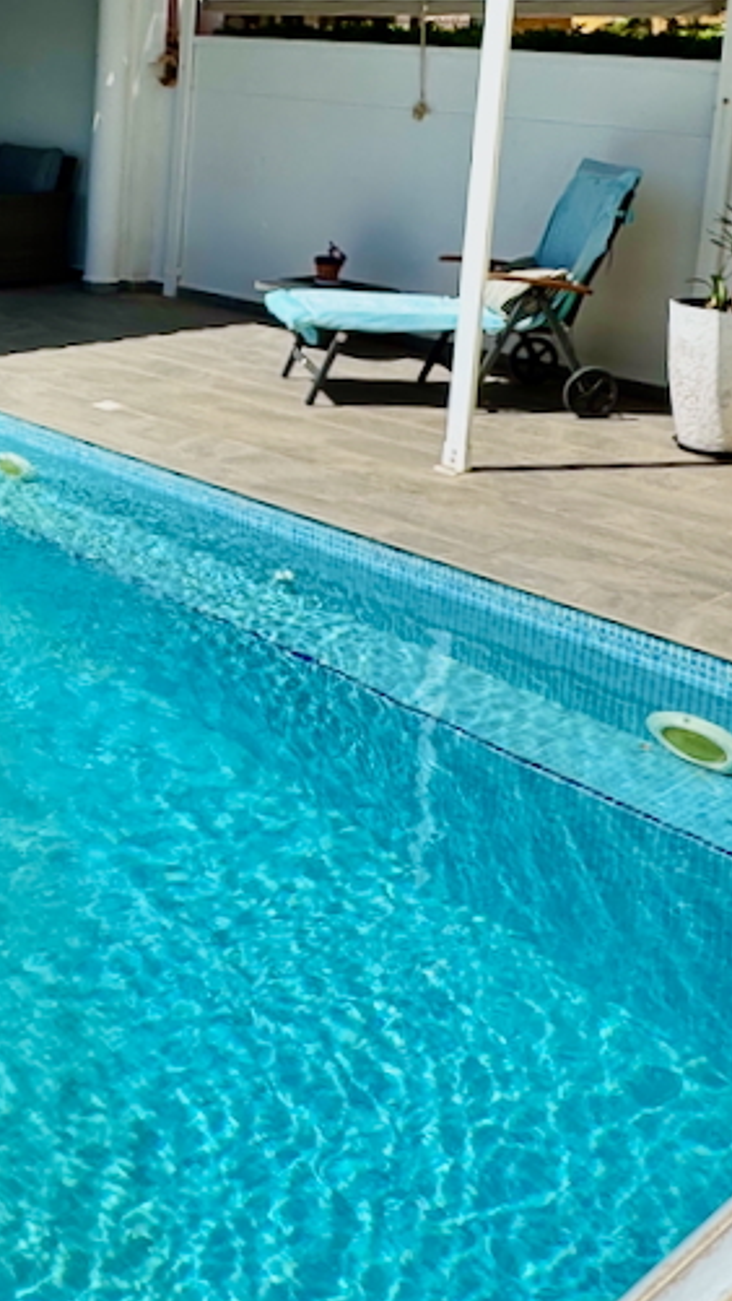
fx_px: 1345
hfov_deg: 27.9
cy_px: 343
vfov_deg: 49.7
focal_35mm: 39
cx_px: -67
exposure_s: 1/2415
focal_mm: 2.22
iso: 50
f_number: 2.2
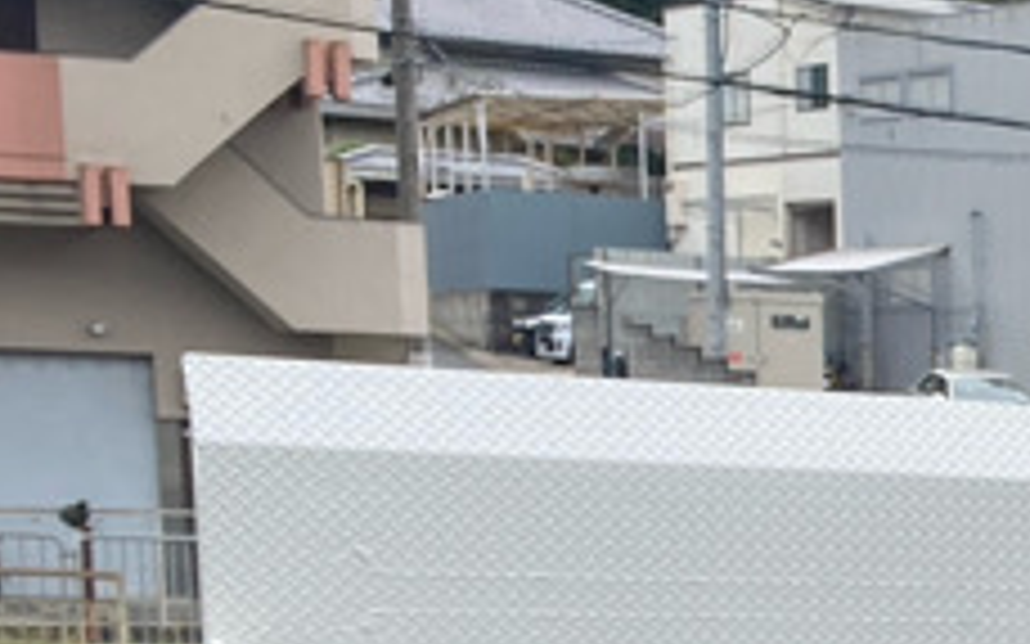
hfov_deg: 13.8
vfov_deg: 10.2
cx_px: 2190
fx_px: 3452
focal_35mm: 123
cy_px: 1072
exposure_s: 1/845
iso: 32
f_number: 1.8
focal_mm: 4.25
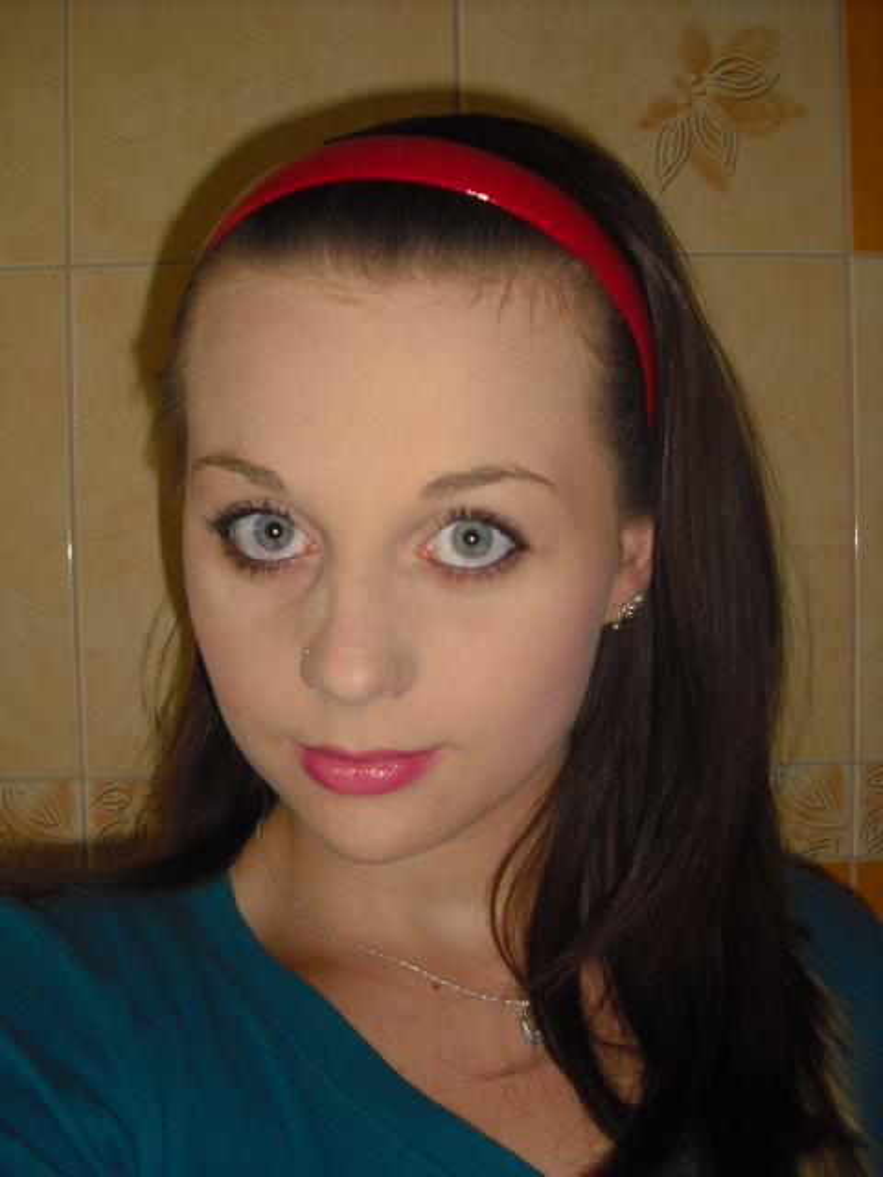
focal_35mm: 38
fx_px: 1292
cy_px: 588
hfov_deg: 37.7
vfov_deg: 49.0
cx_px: 442
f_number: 2.8
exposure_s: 1/125
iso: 64
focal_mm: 6.2
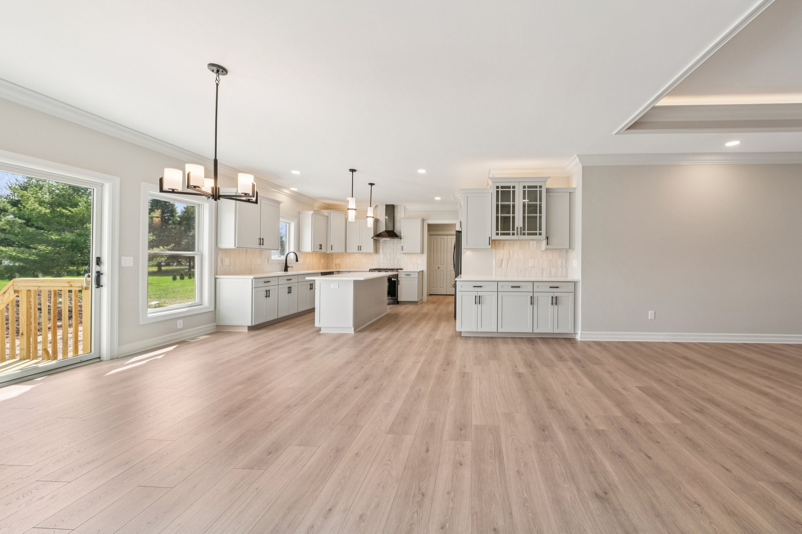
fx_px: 267
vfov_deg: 90.0
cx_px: 401
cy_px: 267
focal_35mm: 12
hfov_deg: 112.6
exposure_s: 1/30
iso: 320
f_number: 9
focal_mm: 12
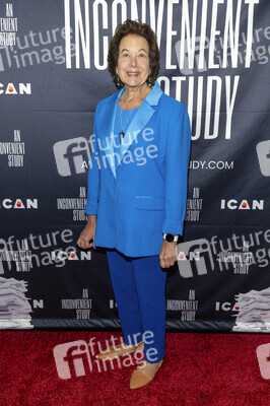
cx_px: 135
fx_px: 344
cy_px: 203
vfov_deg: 61.1
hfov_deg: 42.9
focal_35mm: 30
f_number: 5.6
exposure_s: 1/200
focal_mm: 30.5
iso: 800
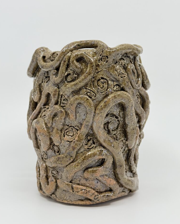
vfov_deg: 36.7
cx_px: 89
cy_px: 112
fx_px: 340
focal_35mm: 51
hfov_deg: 29.7
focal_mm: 6.76
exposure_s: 1/231
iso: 80
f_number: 1.78
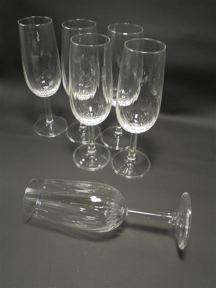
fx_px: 241
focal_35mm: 29
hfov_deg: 48.2
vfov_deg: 61.7
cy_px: 144
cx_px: 108
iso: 100
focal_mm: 5.3
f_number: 3.7
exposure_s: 1/30
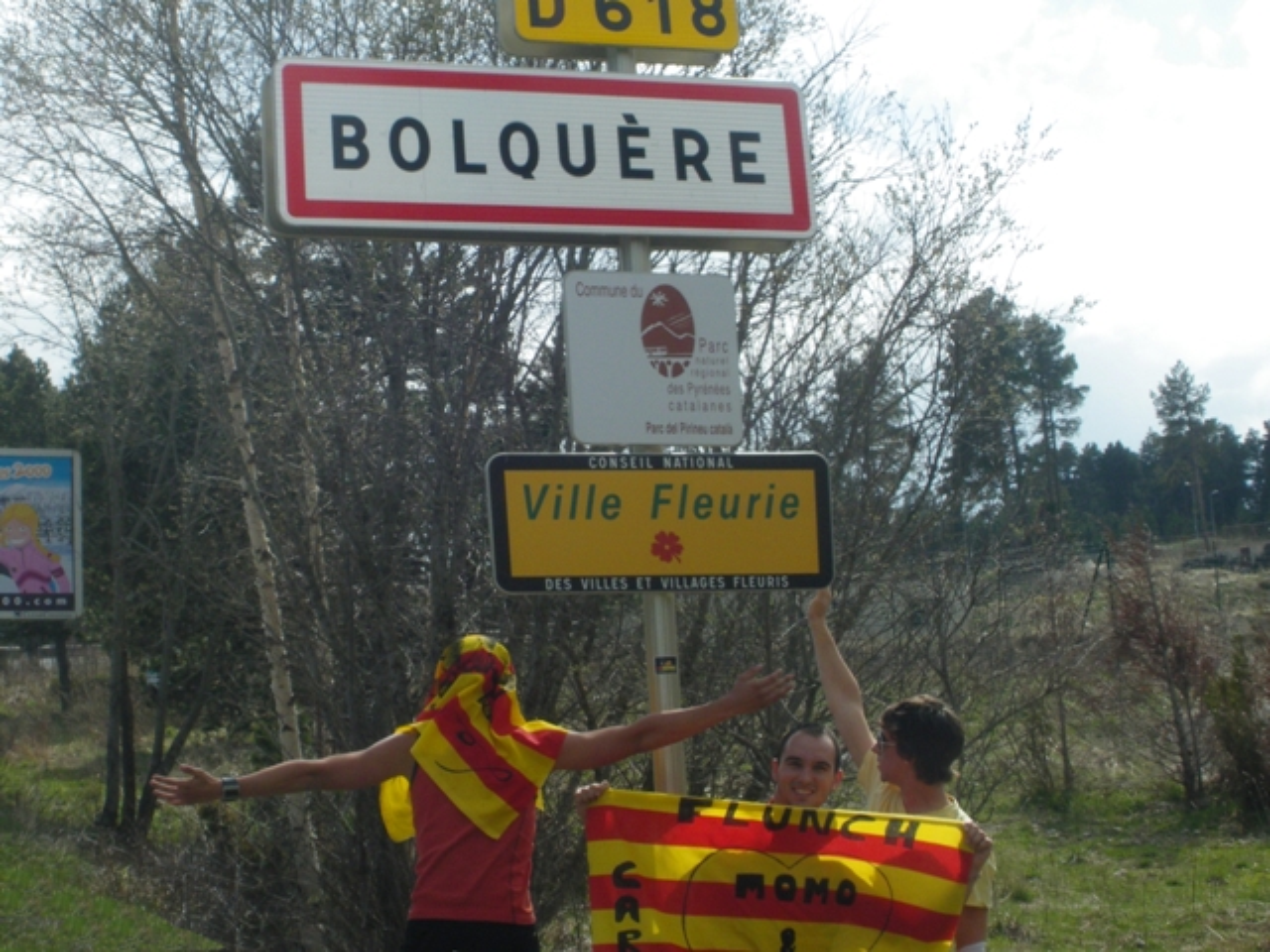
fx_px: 1541
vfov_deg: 34.3
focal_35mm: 42
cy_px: 476
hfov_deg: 44.8
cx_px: 635
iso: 64
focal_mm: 7.5
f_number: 6.2
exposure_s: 1/400
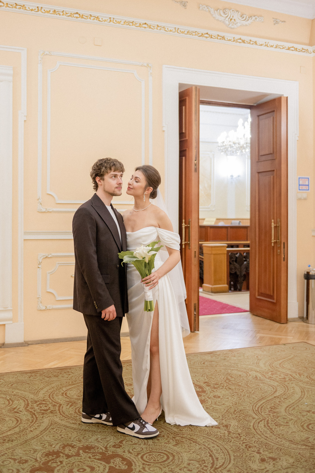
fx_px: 473
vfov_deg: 53.2
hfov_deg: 36.8
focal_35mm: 36
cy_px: 236
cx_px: 158
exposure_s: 1/125
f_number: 2.8
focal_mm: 36
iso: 1600
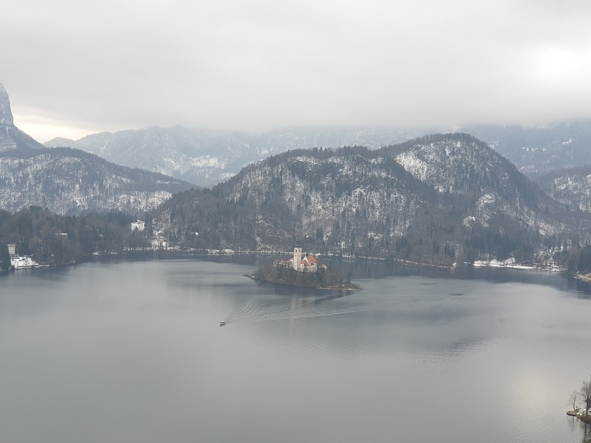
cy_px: 222
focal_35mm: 52
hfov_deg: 36.8
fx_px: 888
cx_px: 296
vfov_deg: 28.0
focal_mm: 6
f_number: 2.4
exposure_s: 1/341
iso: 100
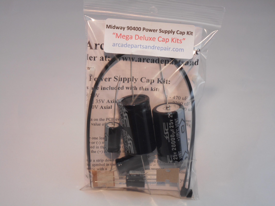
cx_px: 138
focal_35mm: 67
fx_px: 532
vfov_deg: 21.9
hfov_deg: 29.0
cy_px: 103
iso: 180
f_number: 5.3
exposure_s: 1/30
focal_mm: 12
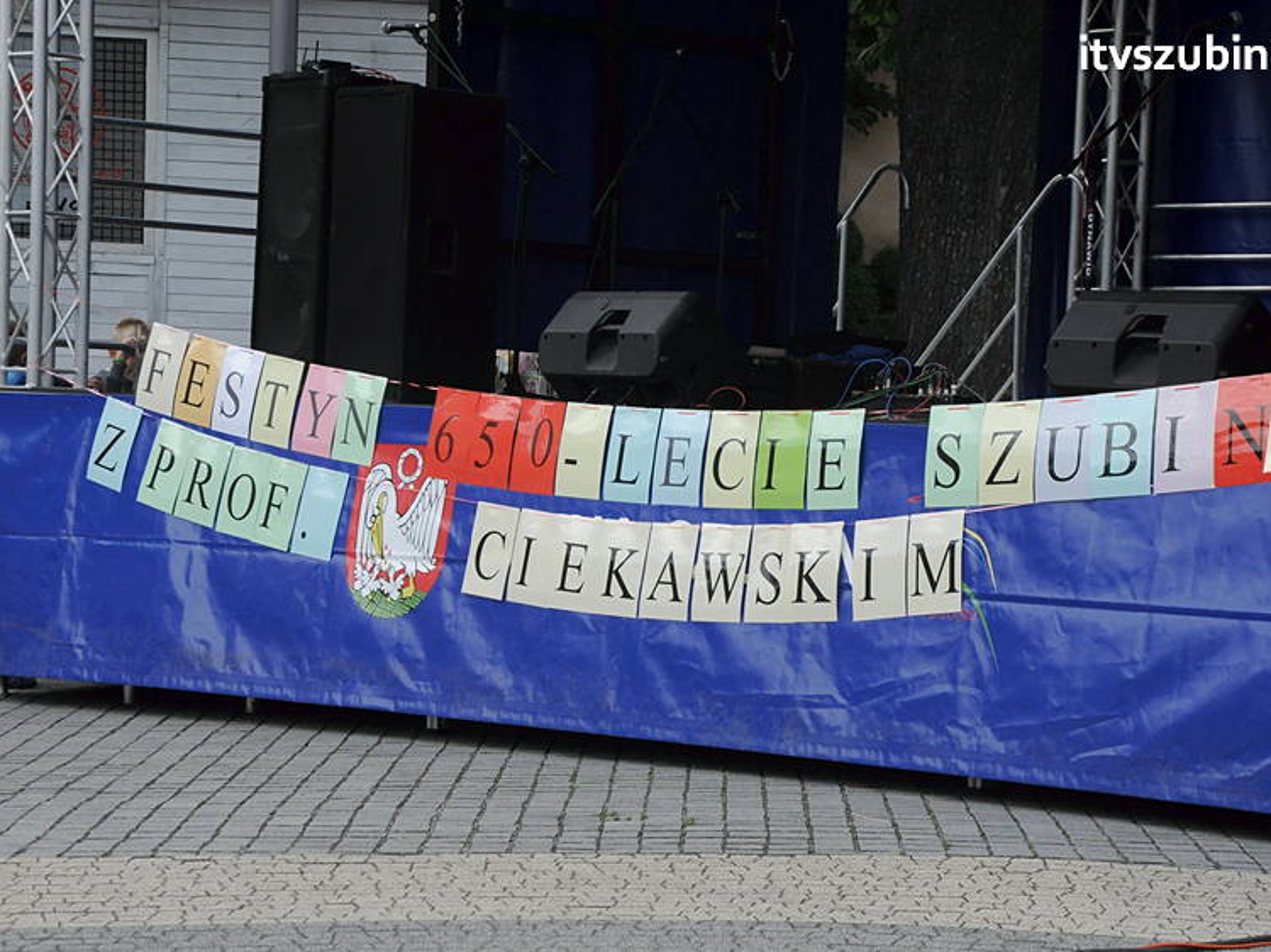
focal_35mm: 123
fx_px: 4498
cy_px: 475
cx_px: 637
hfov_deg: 16.1
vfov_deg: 12.1
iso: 800
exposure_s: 1/1250
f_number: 9
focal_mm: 75
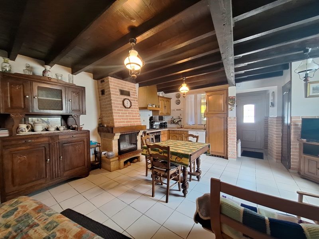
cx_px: 160
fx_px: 120
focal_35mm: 13
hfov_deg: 106.2
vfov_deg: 89.9
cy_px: 120
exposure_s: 1/50
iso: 160
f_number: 2.2
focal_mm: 1.74
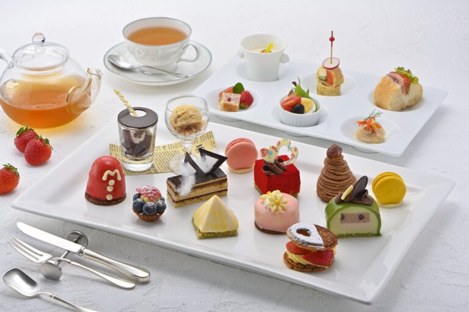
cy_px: 156
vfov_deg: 13.0
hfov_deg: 19.5
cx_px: 234
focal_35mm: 105
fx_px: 1368
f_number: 11
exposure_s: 1/125
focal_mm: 105
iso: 64
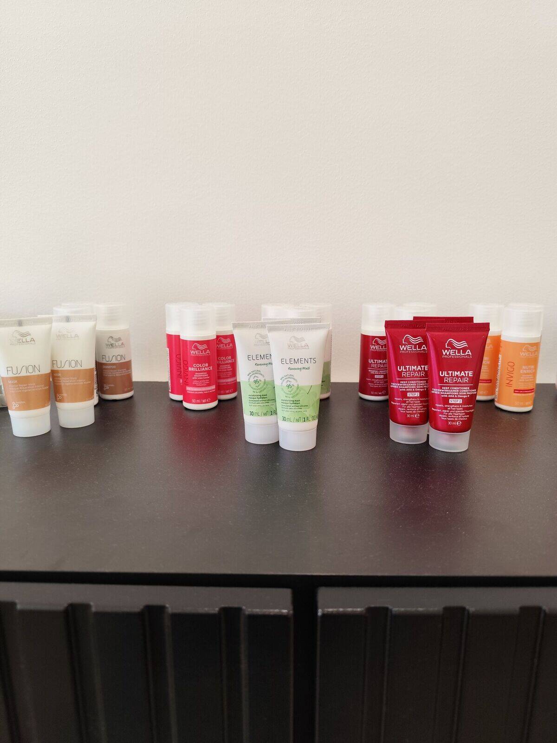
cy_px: 372
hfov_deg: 58.9
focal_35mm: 23
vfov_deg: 73.9
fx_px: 493
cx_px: 278
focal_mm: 6.19
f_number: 1.65
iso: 400
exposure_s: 1/100
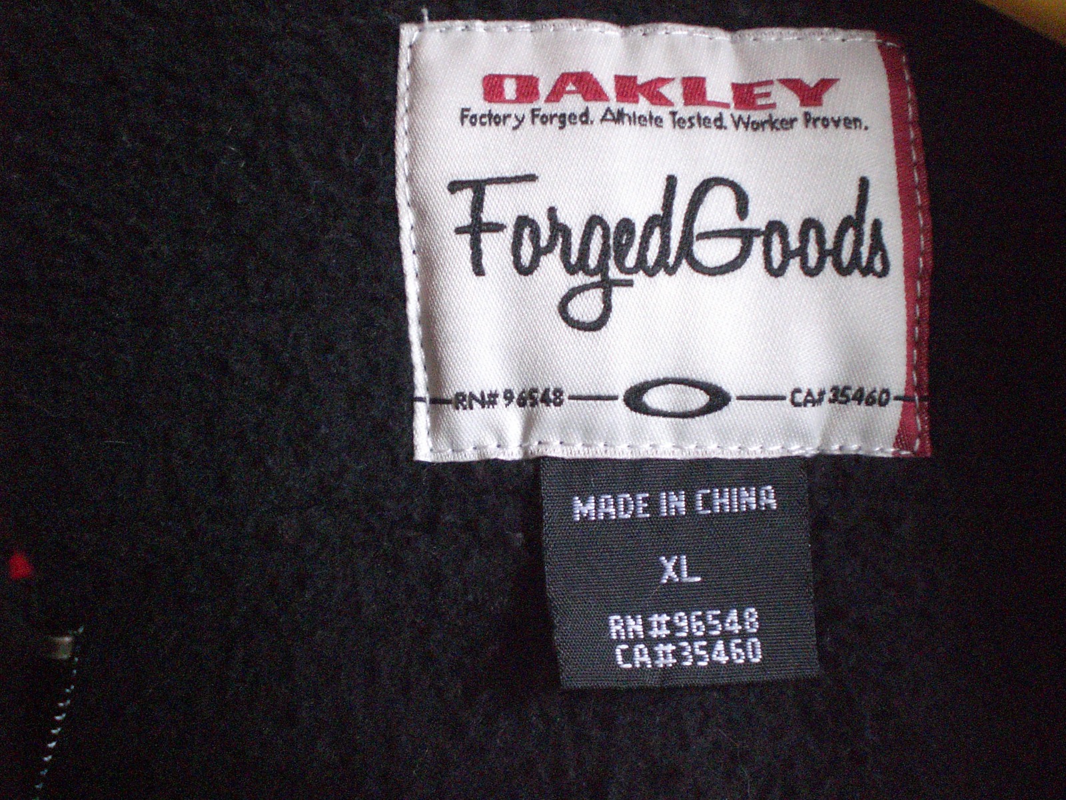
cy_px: 400
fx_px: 1170
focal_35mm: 38
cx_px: 533
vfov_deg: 37.7
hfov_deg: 49.0
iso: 800
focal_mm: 6.3
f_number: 3.1
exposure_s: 1/80
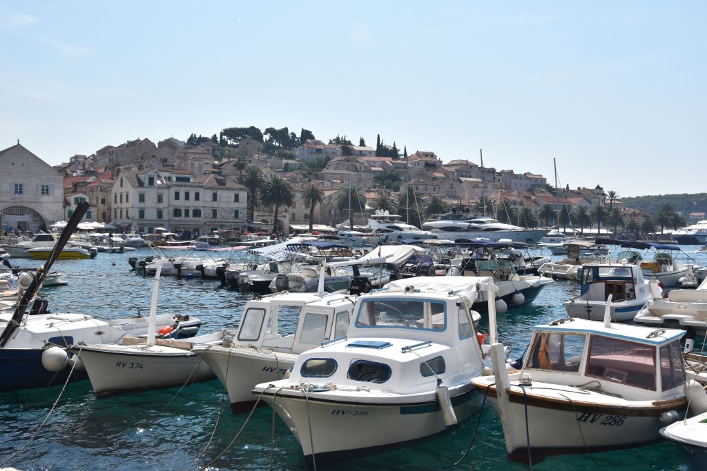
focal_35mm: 36
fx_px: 707
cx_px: 354
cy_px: 236
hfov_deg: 53.1
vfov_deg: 36.9
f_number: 10
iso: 200
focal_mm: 24
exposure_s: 1/500
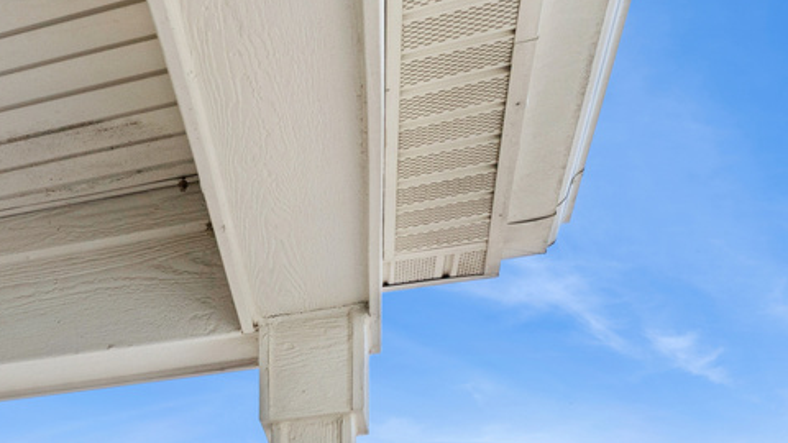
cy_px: 797
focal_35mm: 60
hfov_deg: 28.2
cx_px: -259
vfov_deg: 16.7
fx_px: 1254
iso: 200
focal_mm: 17
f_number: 11
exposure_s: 1/320
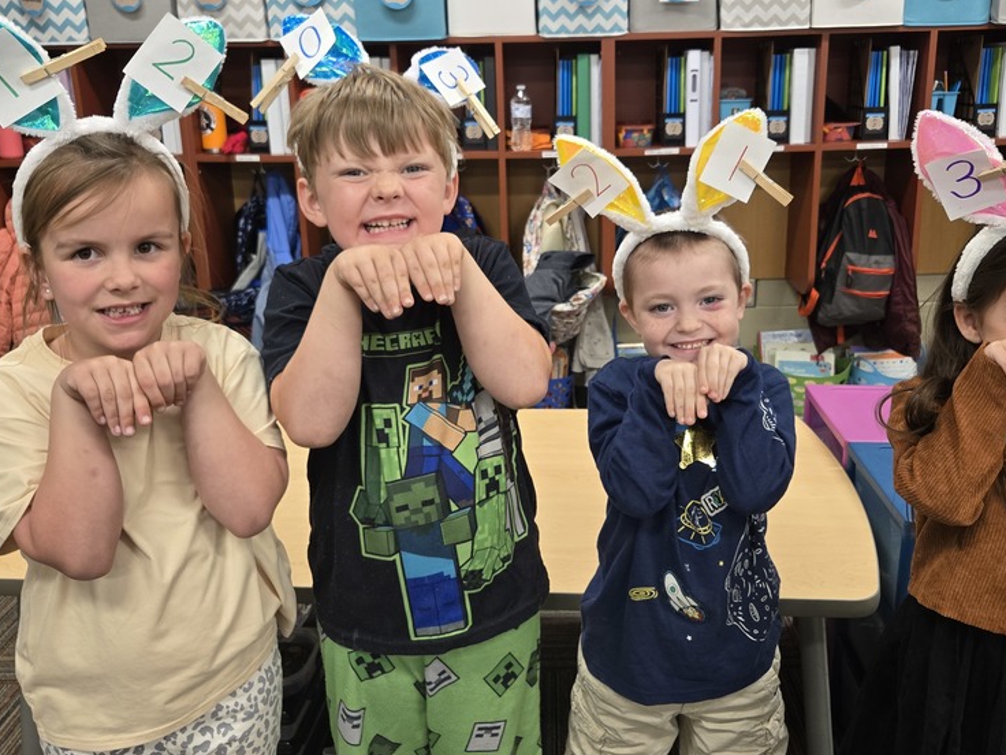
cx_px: 549
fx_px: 930
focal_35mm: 32
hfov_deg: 56.7
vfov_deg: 44.0
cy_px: 320
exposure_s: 1/120
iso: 250
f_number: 1.8
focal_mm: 5.4
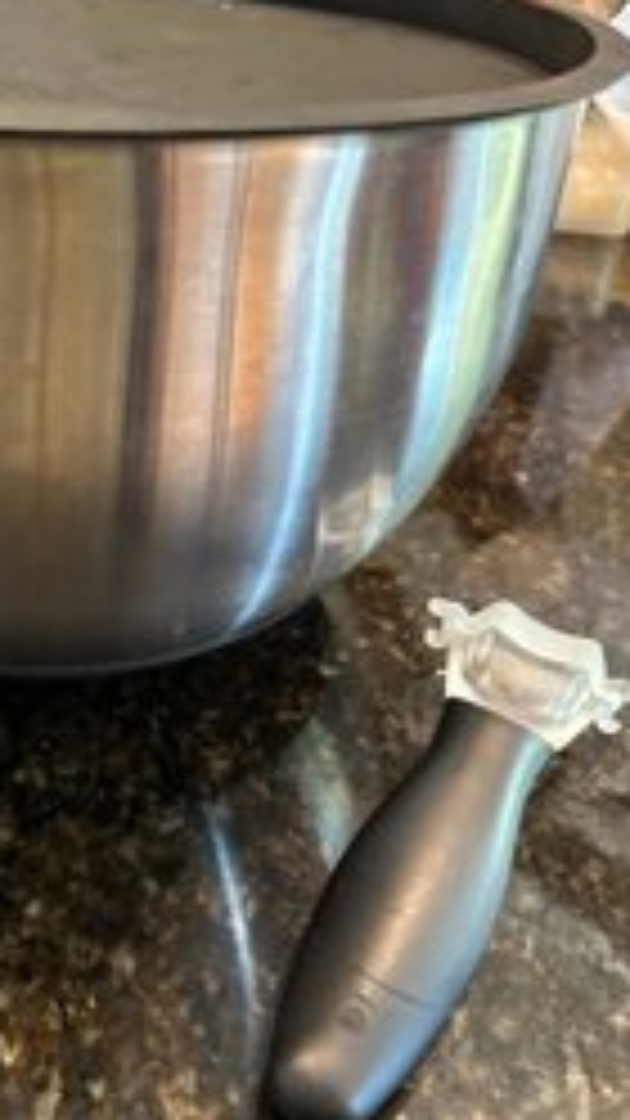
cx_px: 88
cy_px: 556
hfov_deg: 31.6
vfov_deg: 55.3
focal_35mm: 36
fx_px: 1069
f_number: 1.78
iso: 800
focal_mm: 6.86
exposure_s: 1/40
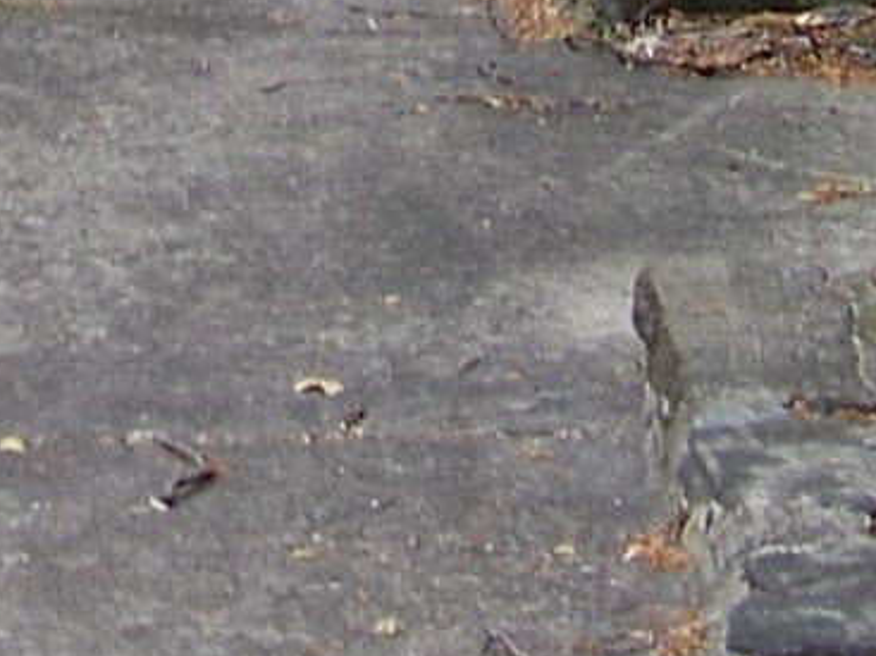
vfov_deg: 7.1
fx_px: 5085
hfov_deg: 9.7
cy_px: -725
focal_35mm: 201
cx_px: -76
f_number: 2.8
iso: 64
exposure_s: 1/40
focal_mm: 5.85
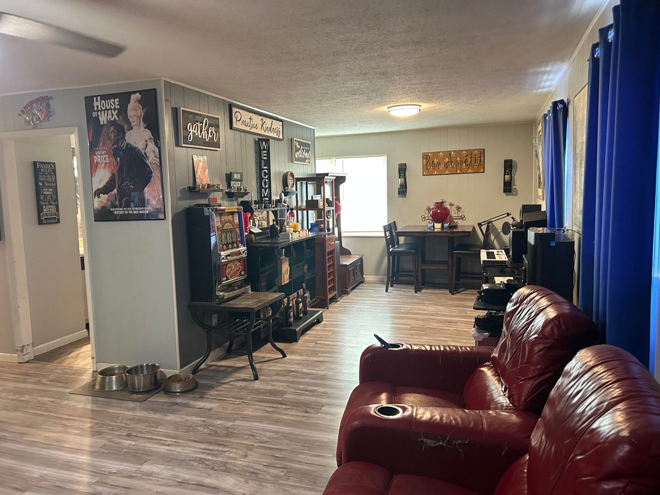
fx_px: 496
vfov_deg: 53.1
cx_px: 330
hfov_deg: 67.3
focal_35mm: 26
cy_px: 248
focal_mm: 5.7
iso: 500
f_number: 1.5
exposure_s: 1/60
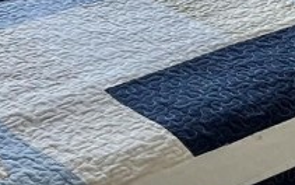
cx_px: 464
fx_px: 1078
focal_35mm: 134
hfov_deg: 14.4
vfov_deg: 8.7
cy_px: -293
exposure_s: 1/120
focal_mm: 5.1
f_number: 1.6
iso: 64
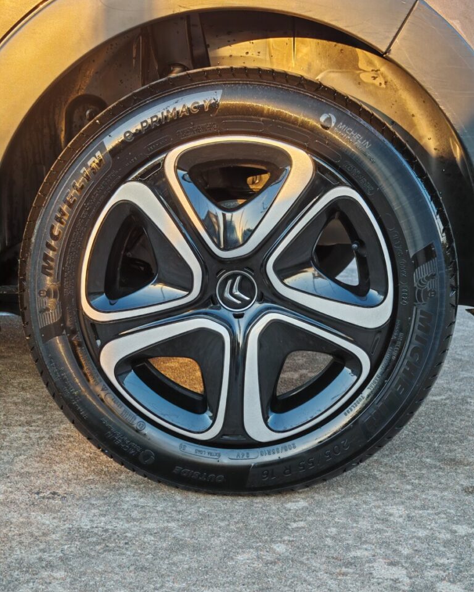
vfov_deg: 26.8
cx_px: 237
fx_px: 1245
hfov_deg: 21.6
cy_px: 286
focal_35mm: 71
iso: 400
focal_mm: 15.38
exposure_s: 1/100
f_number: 2.6
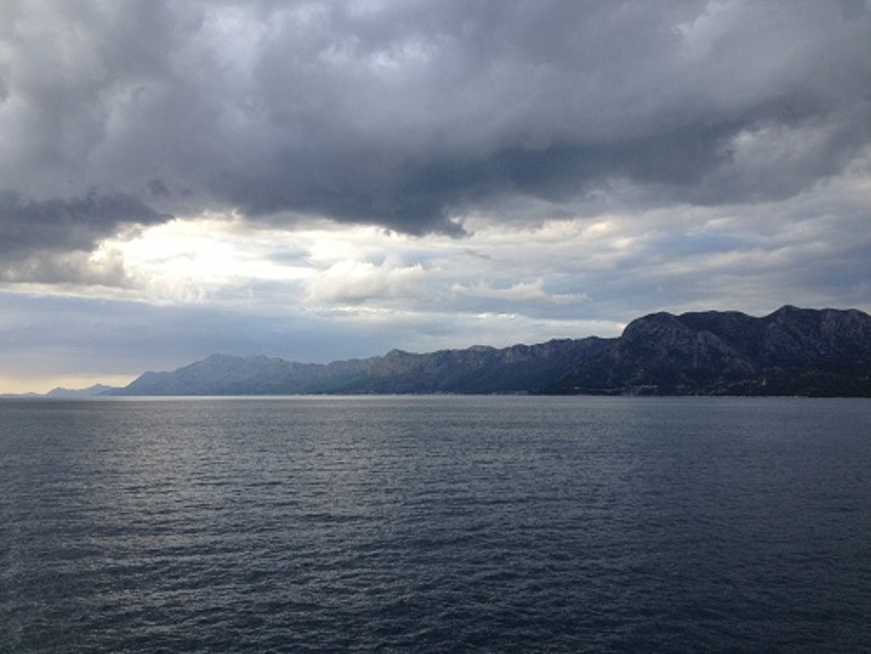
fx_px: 881
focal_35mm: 35
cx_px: 436
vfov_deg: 40.7
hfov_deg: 52.6
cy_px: 327
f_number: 2.4
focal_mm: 4.28
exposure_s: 1/308
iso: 50
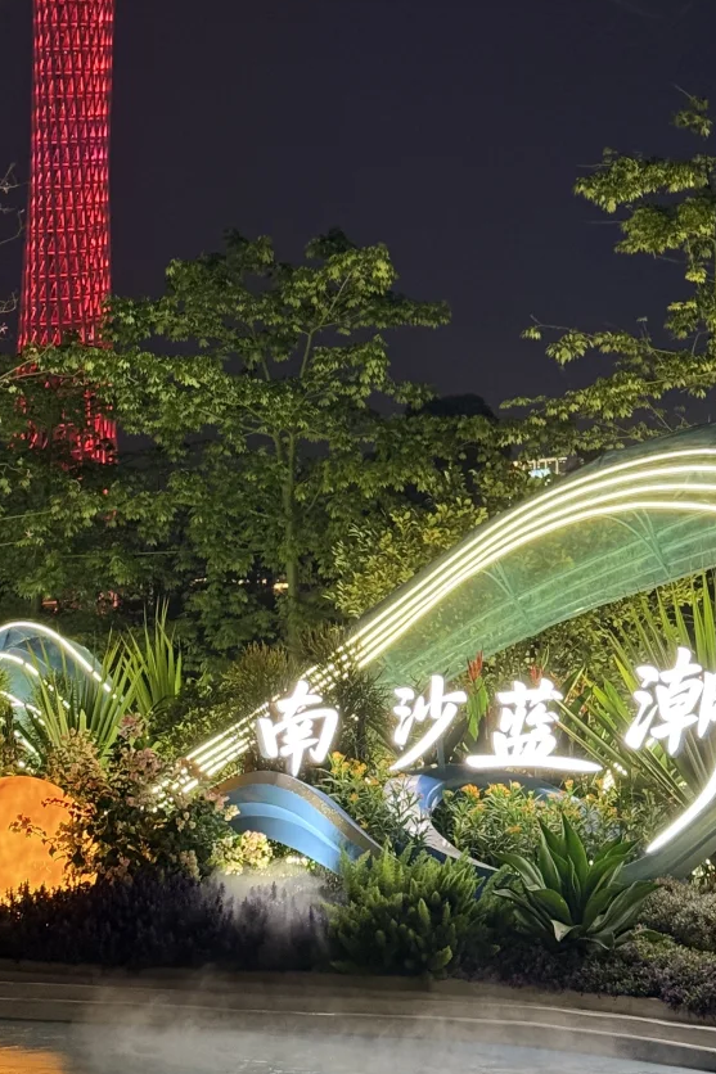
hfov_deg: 15.9
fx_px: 2567
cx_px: 252
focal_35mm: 86
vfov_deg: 23.4
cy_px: 270
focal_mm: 6.76
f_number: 1.78
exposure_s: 1/50
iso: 200
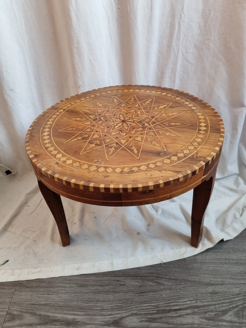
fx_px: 246
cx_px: 123
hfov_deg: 53.1
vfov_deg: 67.3
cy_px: 164
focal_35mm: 26
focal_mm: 5.4
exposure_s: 1/100
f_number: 1.8
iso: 200
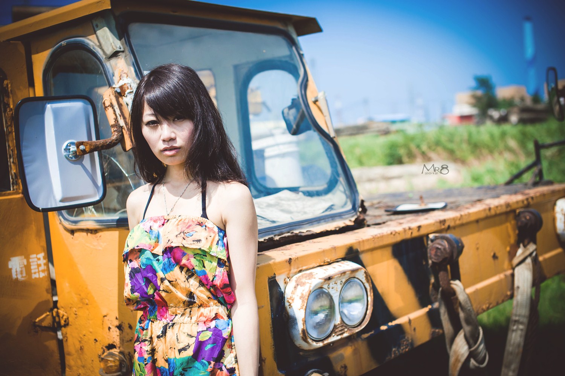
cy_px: 188
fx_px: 784
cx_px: 282
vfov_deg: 27.0
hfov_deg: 39.6
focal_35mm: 50
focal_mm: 50
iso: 250
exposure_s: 1/4000
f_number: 2.8
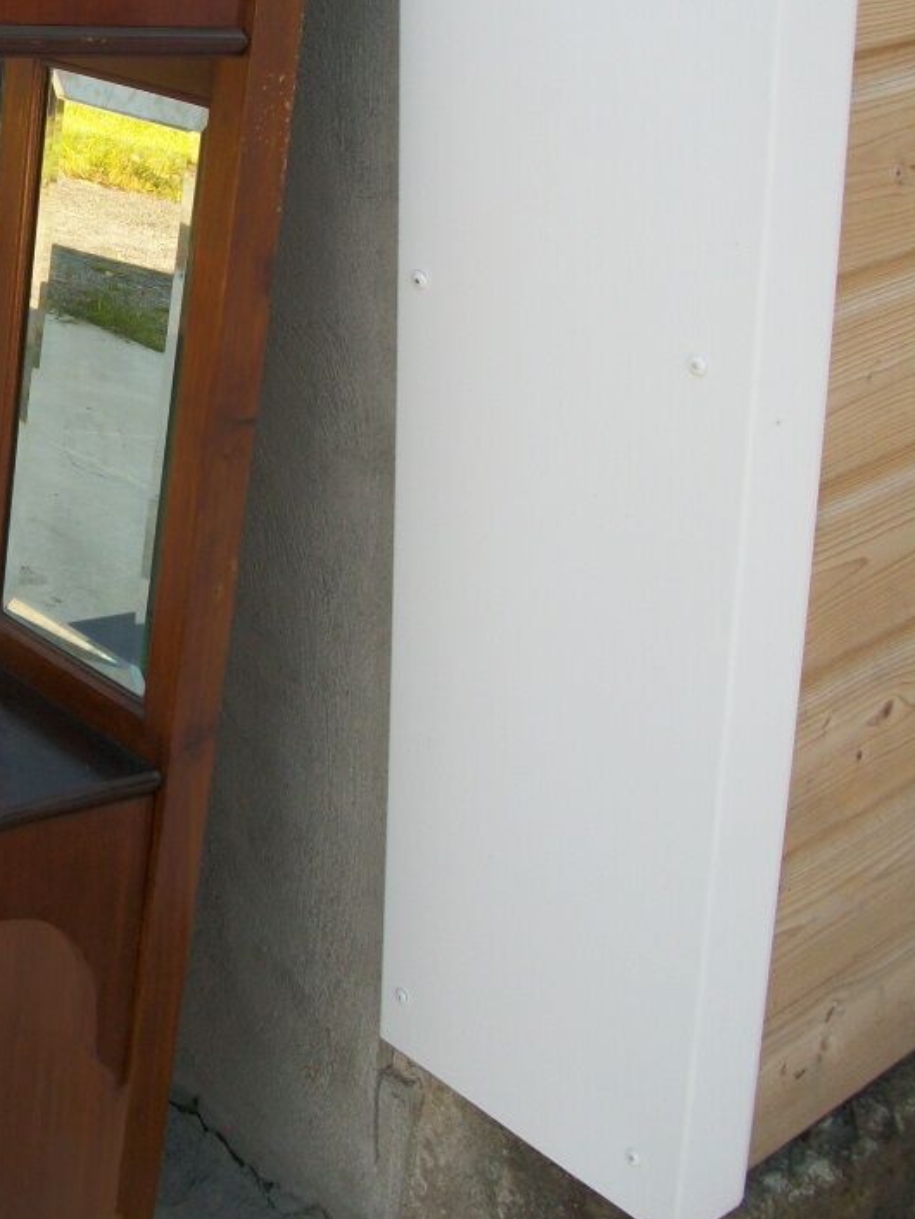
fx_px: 2043
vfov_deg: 32.9
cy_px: 407
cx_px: -93
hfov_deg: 23.7
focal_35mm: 58
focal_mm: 5.7
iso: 80
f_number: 2.9
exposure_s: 1/320
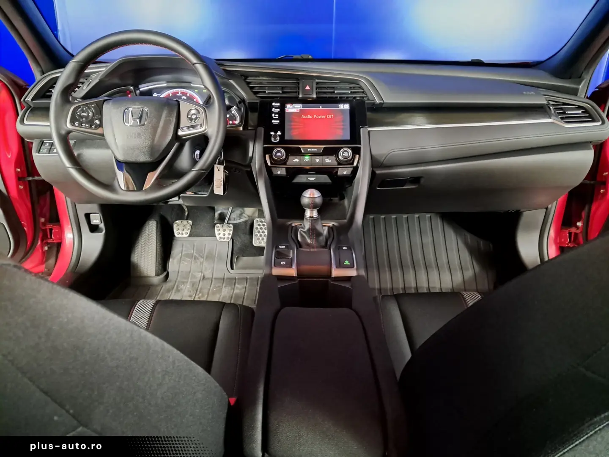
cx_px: 304
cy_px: 228
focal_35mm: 27
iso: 1600
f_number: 1.8
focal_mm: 4
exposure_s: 1/20
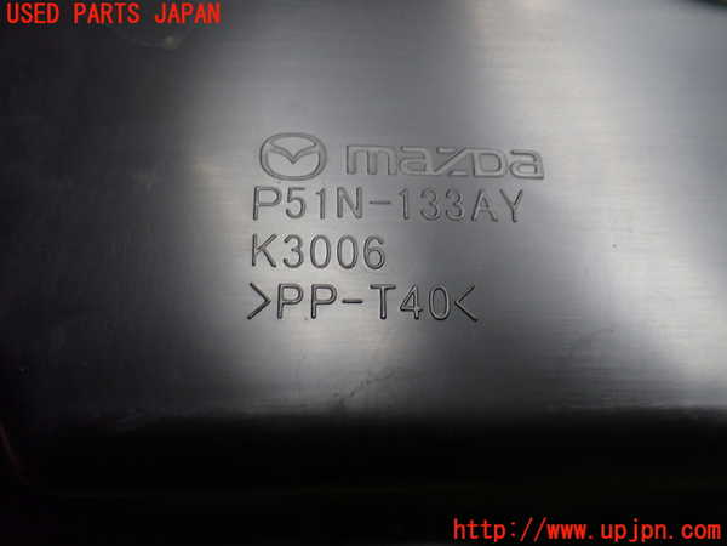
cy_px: 273
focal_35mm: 30
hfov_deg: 60.0
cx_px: 364
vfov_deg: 46.8
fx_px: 630
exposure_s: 1/125
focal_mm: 5.4
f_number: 2.3
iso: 500
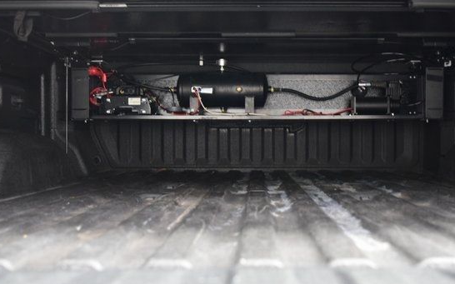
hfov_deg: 46.1
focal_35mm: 43
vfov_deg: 29.8
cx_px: 257
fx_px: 533
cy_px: 149
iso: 1600
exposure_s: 1/6
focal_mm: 24
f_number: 2.8
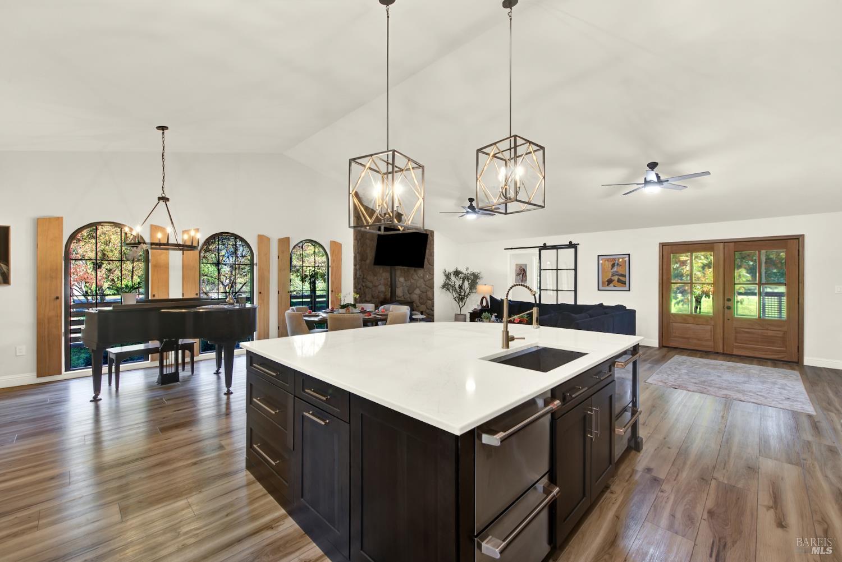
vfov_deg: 81.3
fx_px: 328
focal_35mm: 14
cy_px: 281
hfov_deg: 104.2
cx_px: 421
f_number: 14
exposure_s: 1/3.33
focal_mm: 14
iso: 100
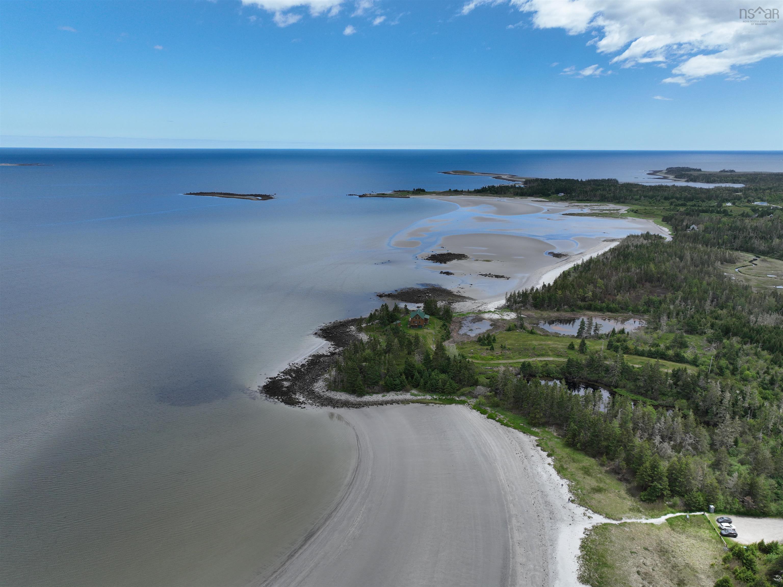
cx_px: 392
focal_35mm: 24
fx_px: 543
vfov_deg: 56.8
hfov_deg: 71.6
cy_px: 294
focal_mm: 12.29
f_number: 2.8
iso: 110
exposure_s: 1/240
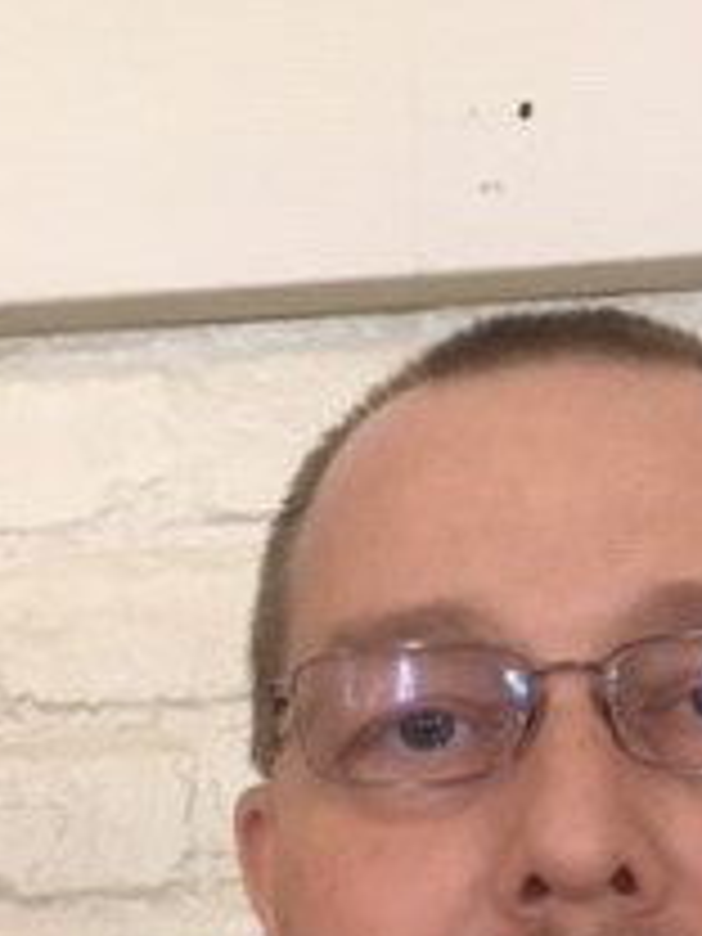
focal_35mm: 87
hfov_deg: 16.8
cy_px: 1109
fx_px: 2352
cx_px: 619
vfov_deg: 21.0
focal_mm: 4.15
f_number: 2.2
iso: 250
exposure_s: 1/15
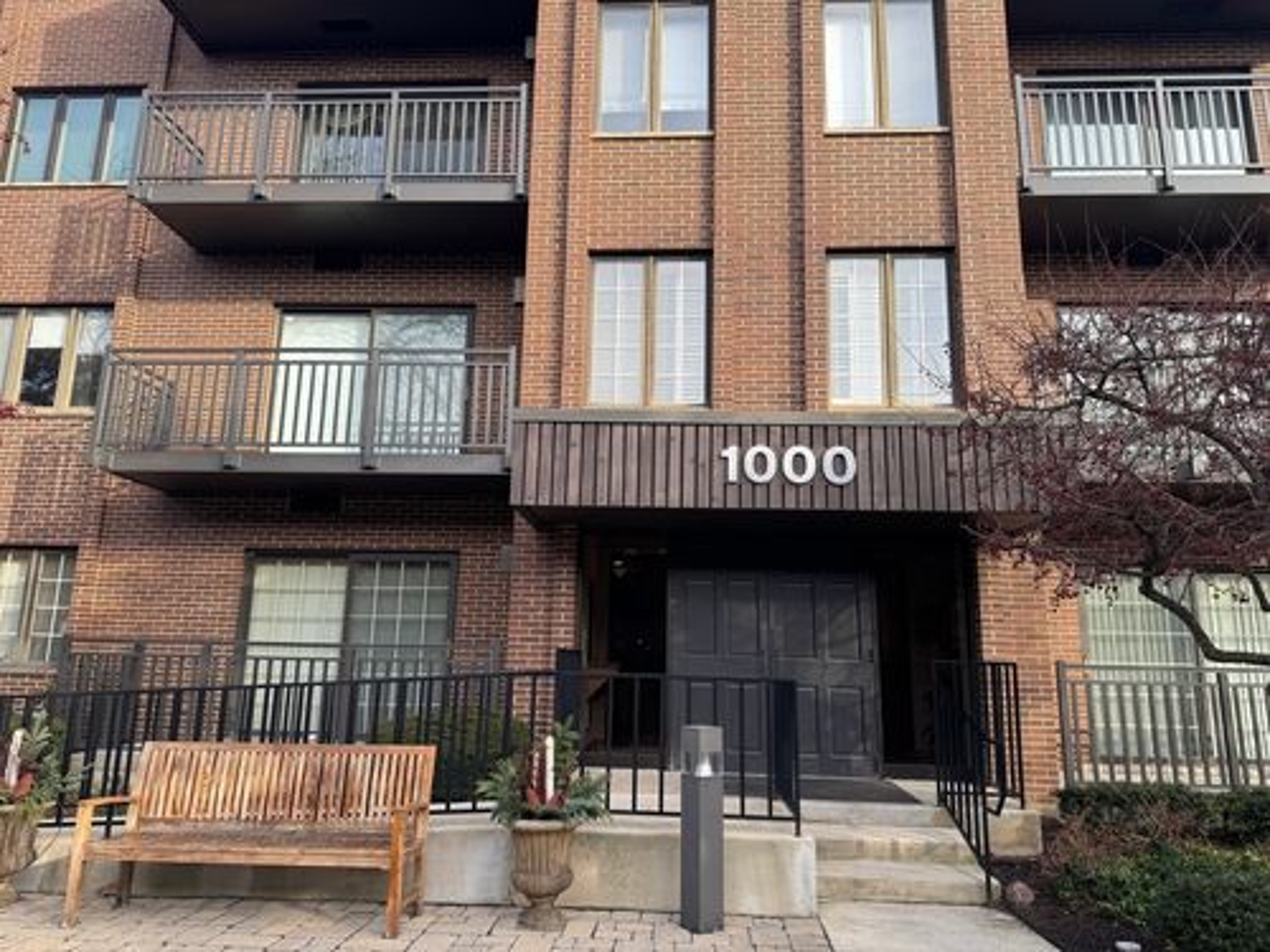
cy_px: 476
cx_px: 635
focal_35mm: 24
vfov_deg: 56.8
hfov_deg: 71.6
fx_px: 881
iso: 80
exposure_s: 1/700
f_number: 1.78
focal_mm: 6.76
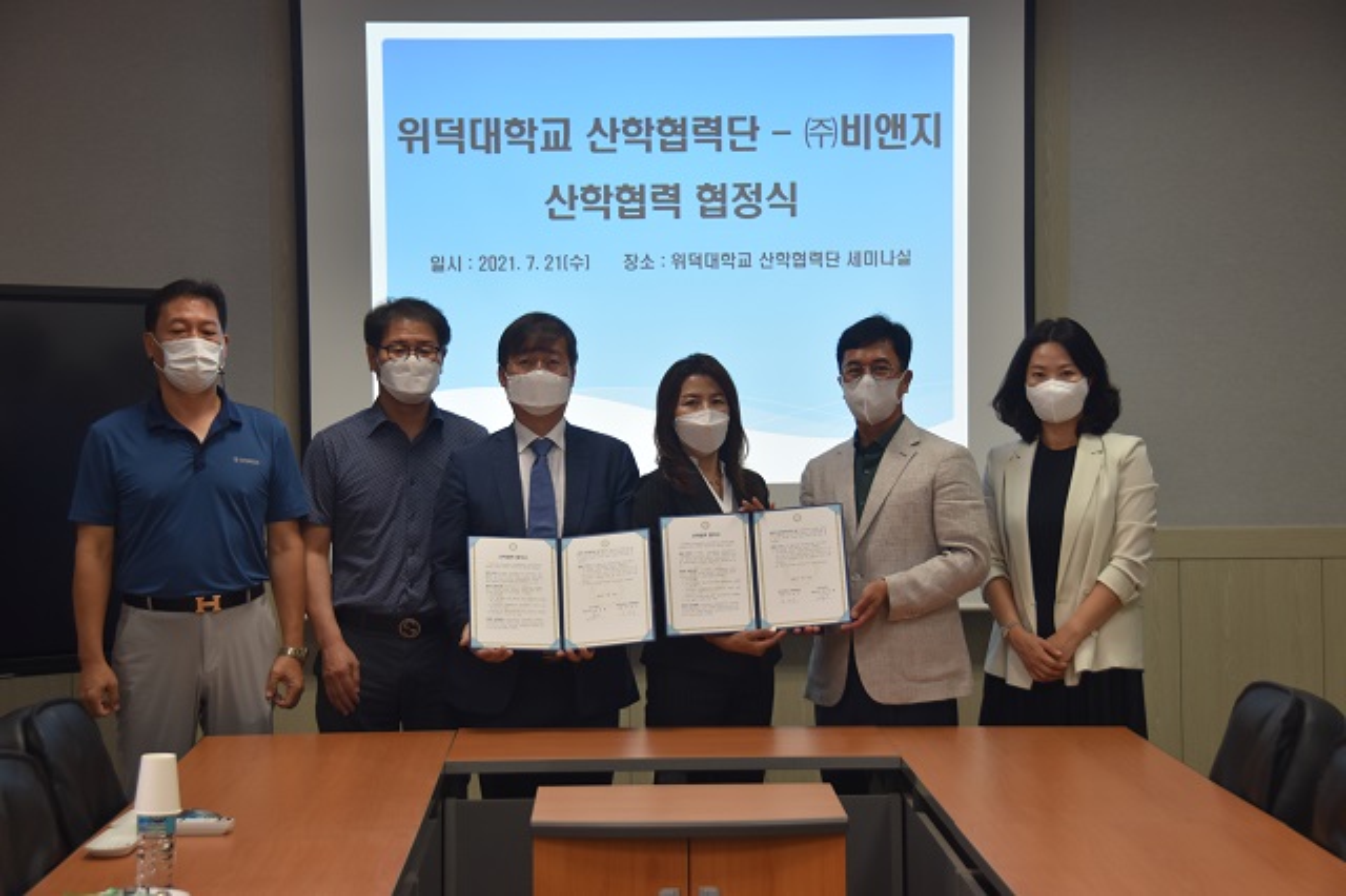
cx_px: 673
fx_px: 2803
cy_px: 448
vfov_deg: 18.2
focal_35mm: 75
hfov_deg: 27.0
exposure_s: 1/125
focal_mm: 50
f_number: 5.6
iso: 640
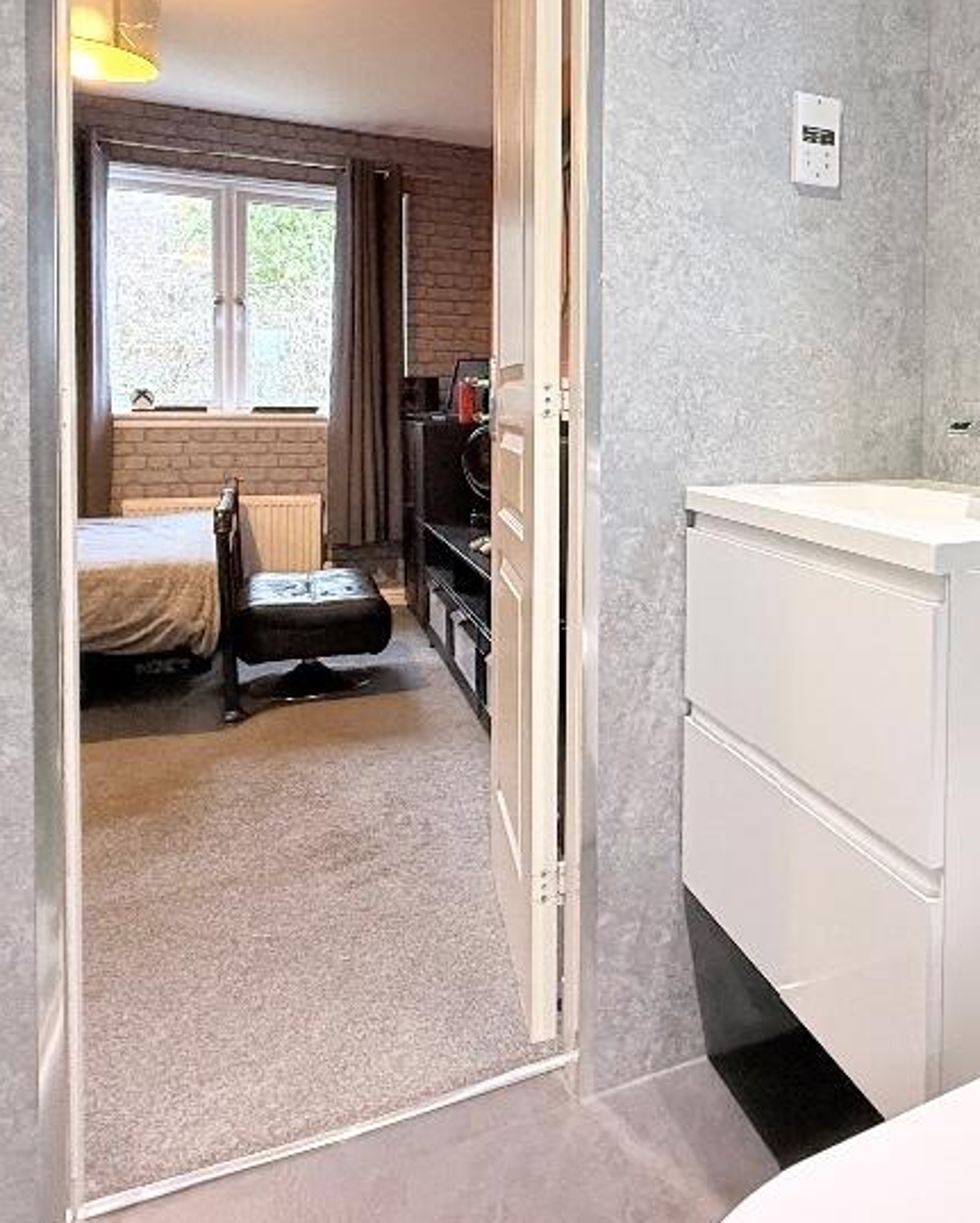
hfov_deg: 52.0
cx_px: 762
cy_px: 434
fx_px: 942
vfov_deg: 64.7
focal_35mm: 26
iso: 320
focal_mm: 2.22
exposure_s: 1/50
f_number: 2.2
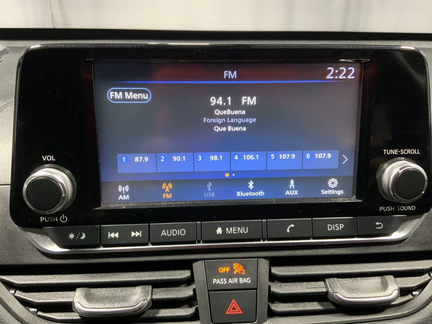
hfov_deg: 61.7
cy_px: 162
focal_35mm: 29
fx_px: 362
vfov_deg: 48.2
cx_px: 216
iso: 250
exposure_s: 1/60
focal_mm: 3
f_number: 1.8
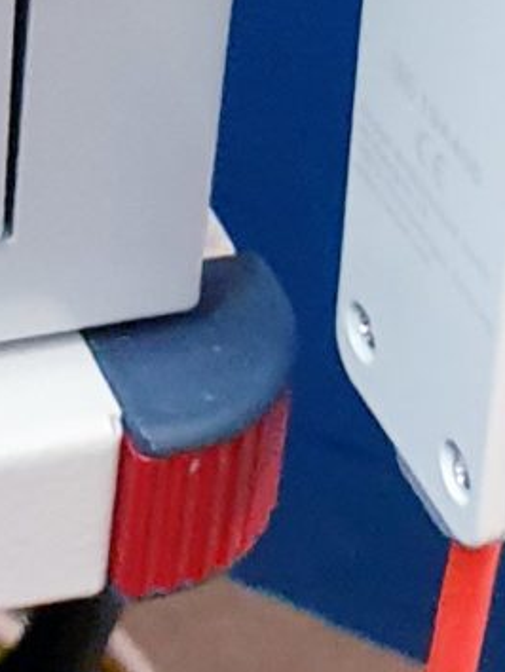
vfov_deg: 10.0
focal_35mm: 188
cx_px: -649
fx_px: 3652
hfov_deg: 7.5
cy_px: -467
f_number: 2.4
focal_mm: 4.3
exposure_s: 1/50
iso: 320
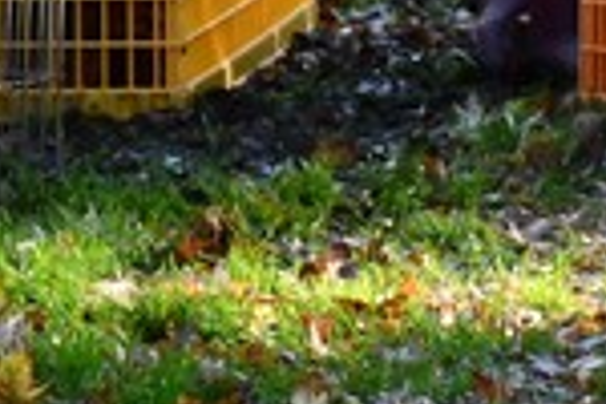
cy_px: -523
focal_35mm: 635
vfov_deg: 2.2
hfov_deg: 3.2
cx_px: 1329
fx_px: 10688
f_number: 5
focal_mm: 62
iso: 800
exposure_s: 1/400
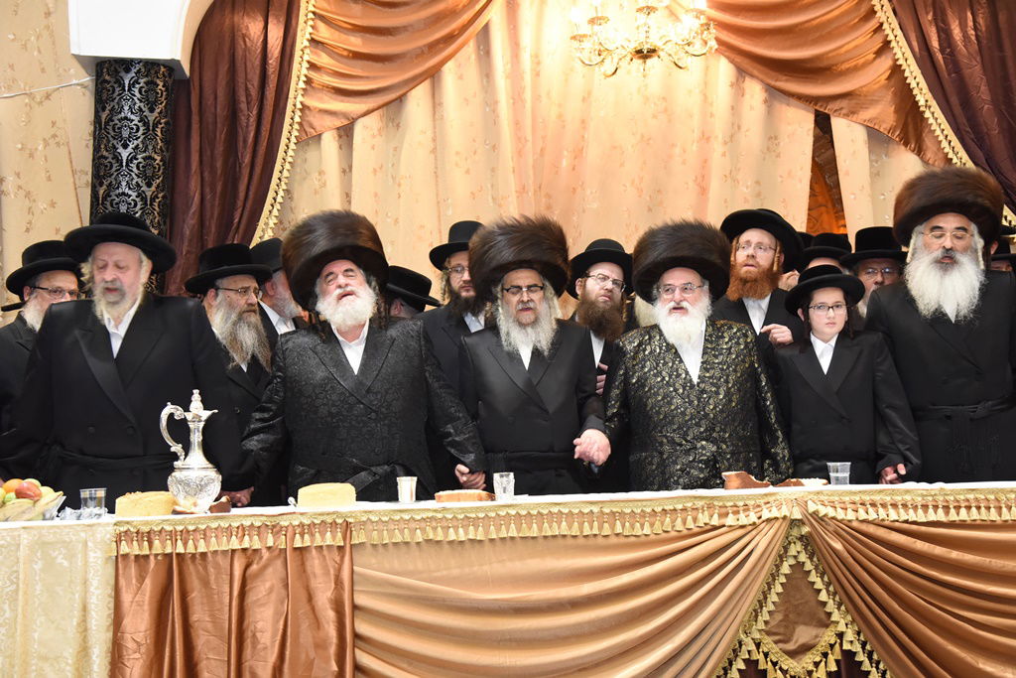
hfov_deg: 39.6
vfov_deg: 27.0
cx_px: 508
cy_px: 339
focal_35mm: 50
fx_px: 1411
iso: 3200
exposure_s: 1/125
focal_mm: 50
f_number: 5
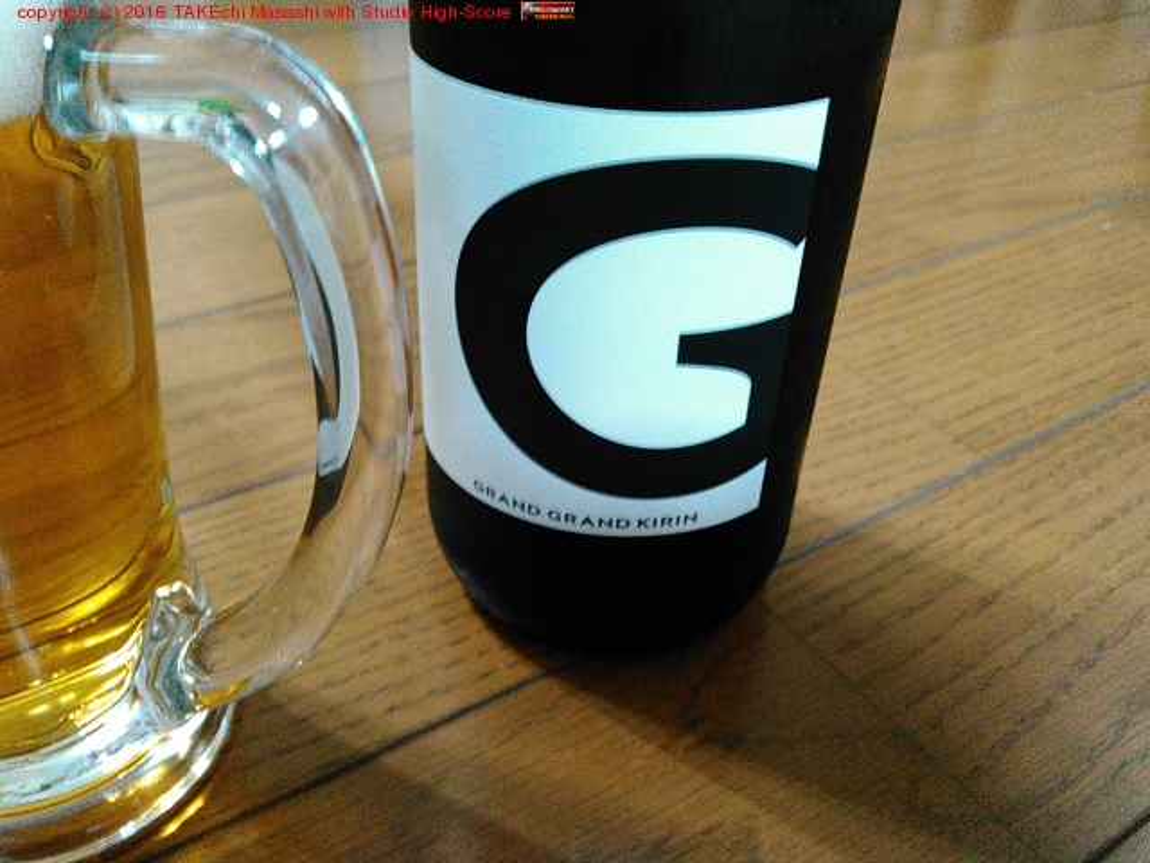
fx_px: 997
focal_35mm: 30
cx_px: 575
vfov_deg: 46.8
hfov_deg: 60.0
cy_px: 432
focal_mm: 4
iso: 1600
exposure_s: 1/15.1
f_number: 2.4
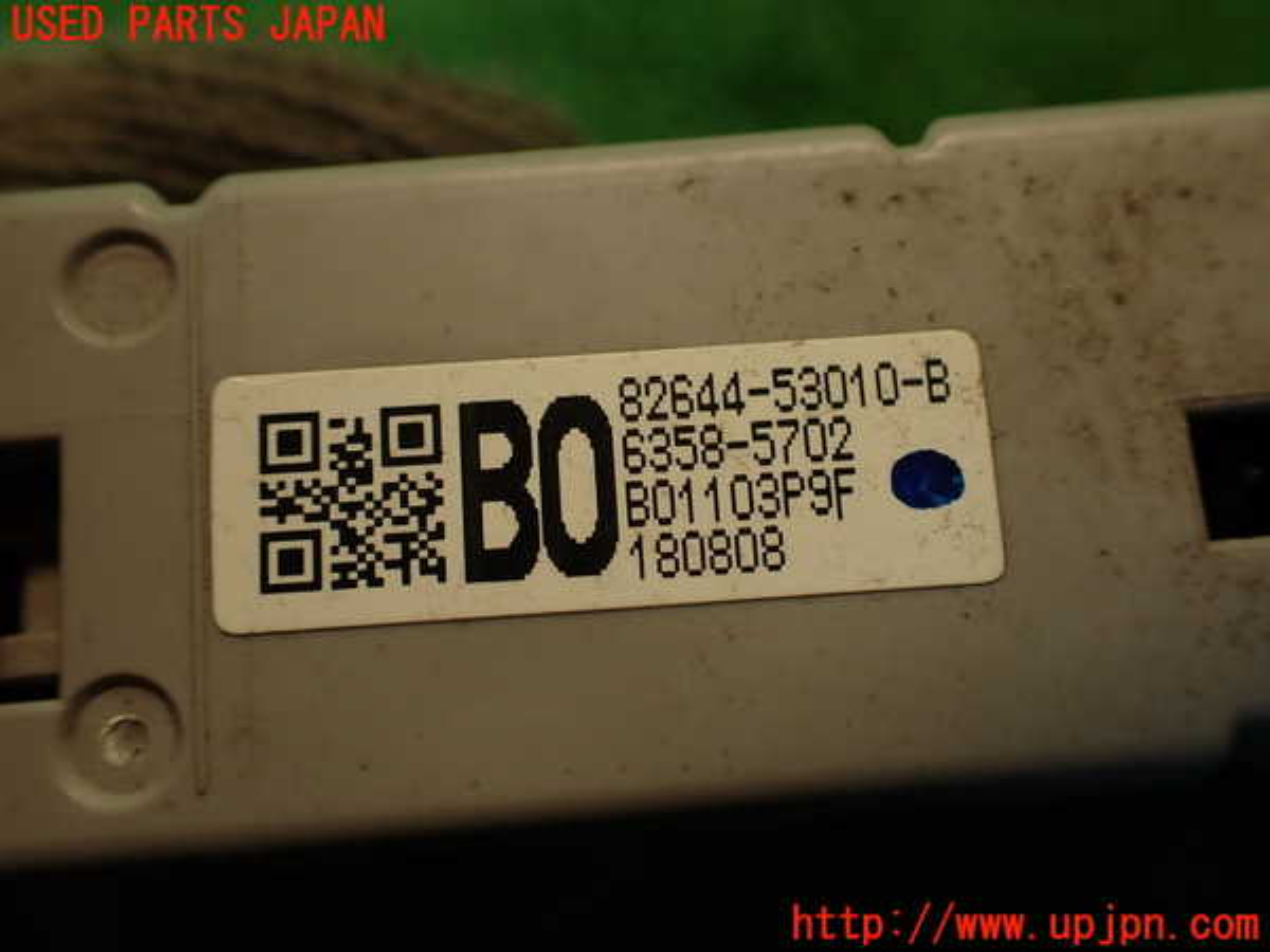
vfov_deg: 44.2
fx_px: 1174
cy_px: 476
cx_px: 635
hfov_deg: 56.8
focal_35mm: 32
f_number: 2.4
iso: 200
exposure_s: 1/60
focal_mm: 5.79
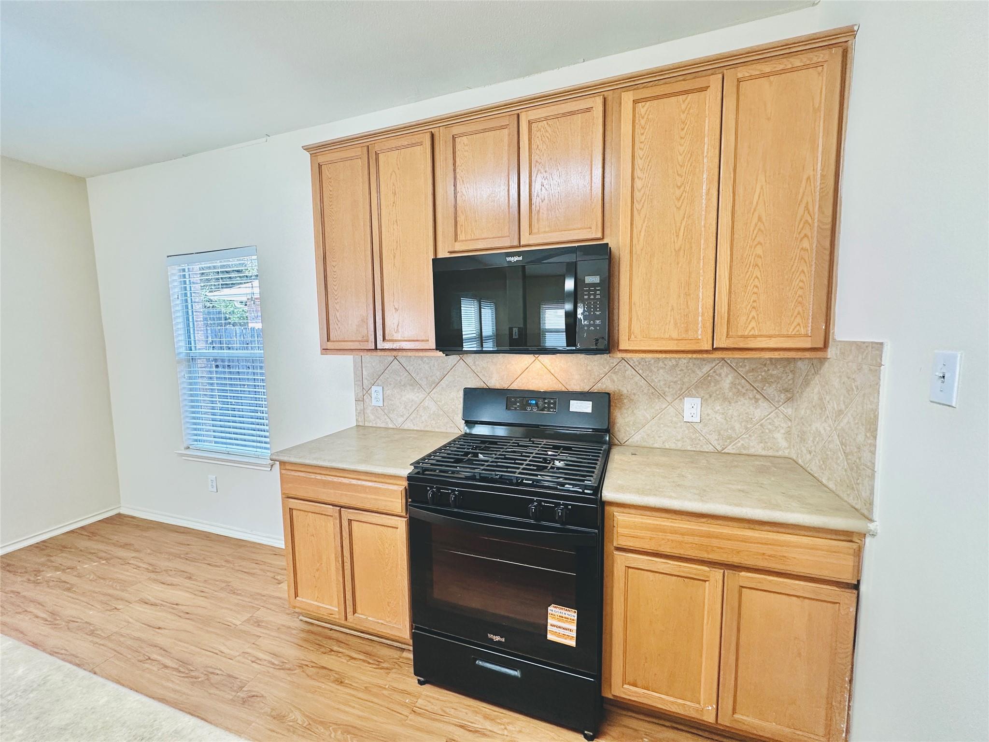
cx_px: 494
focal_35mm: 14
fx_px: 400
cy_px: 371
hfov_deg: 102.1
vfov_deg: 85.7
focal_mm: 2.22
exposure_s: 1/120
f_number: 2.2
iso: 200
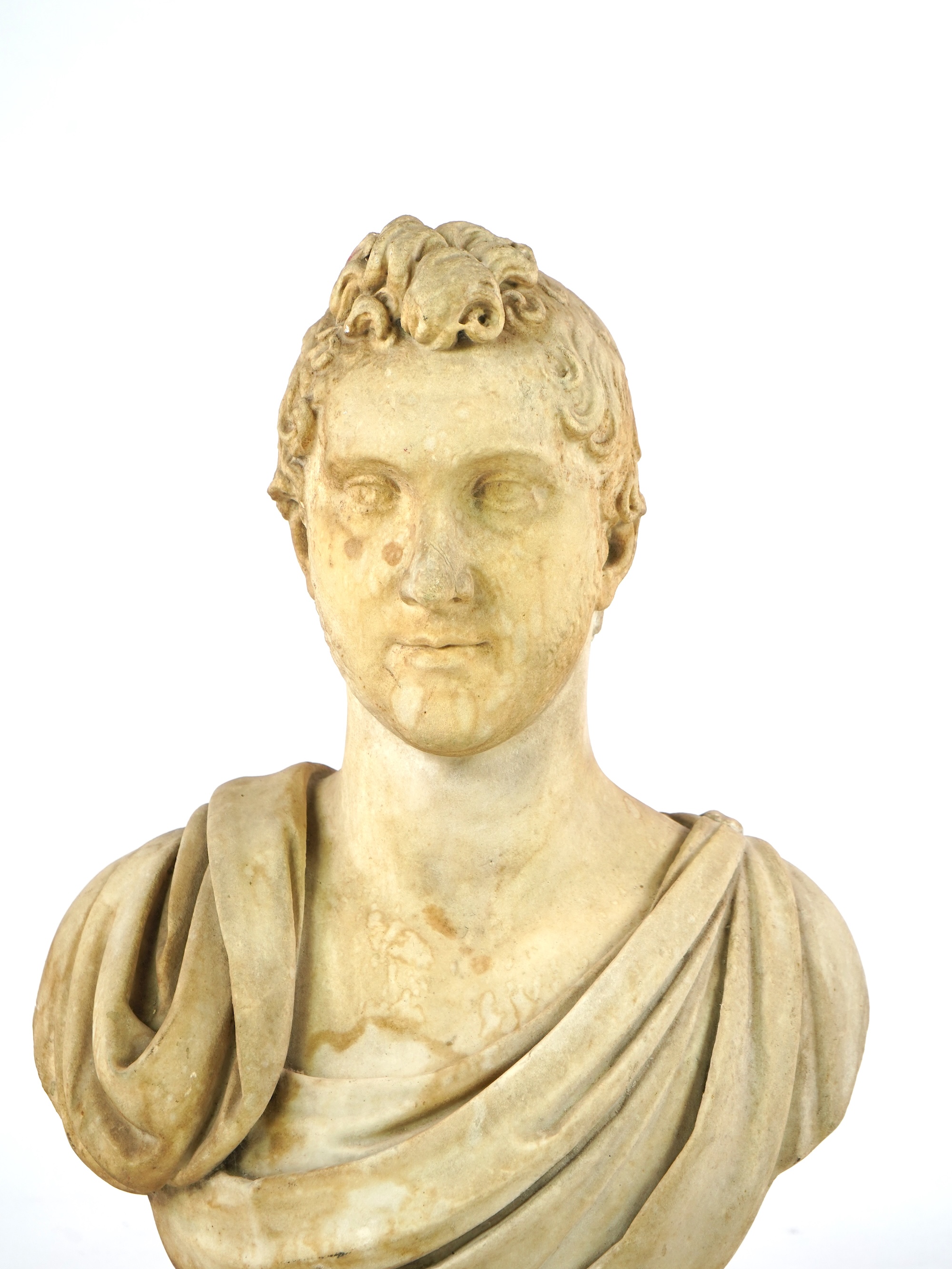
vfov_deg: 25.7
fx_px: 2787
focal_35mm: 76
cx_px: 477
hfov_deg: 19.4
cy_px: 592
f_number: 5.6
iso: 500
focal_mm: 70
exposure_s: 1/100
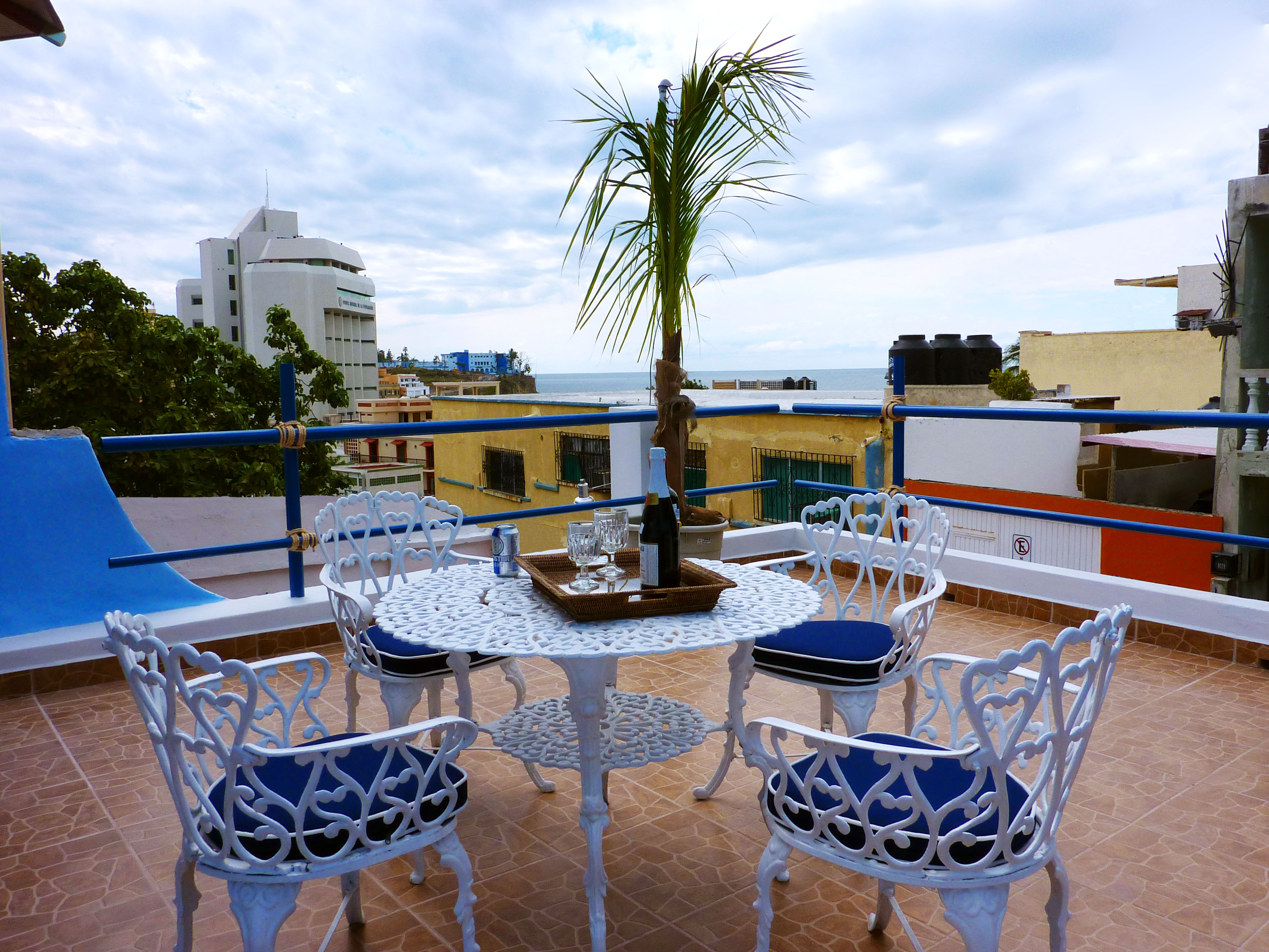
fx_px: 990
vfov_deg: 51.4
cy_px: 476
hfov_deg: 65.3
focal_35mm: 27
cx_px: 634
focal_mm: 4.4
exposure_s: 1/500
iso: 80
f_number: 5.6
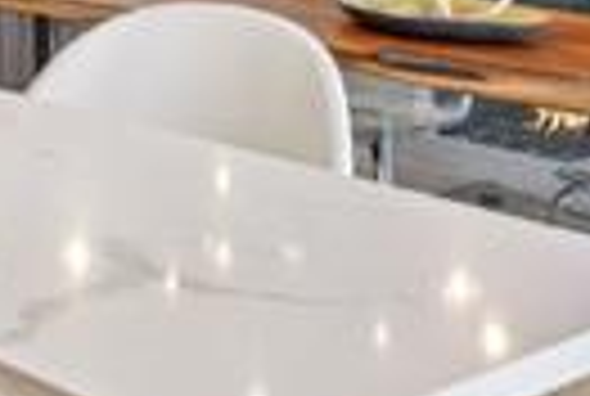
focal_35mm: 78
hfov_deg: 17.4
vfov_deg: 15.9
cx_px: -631
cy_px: -227
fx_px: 1281
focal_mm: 16
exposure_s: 1/30
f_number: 8
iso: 250
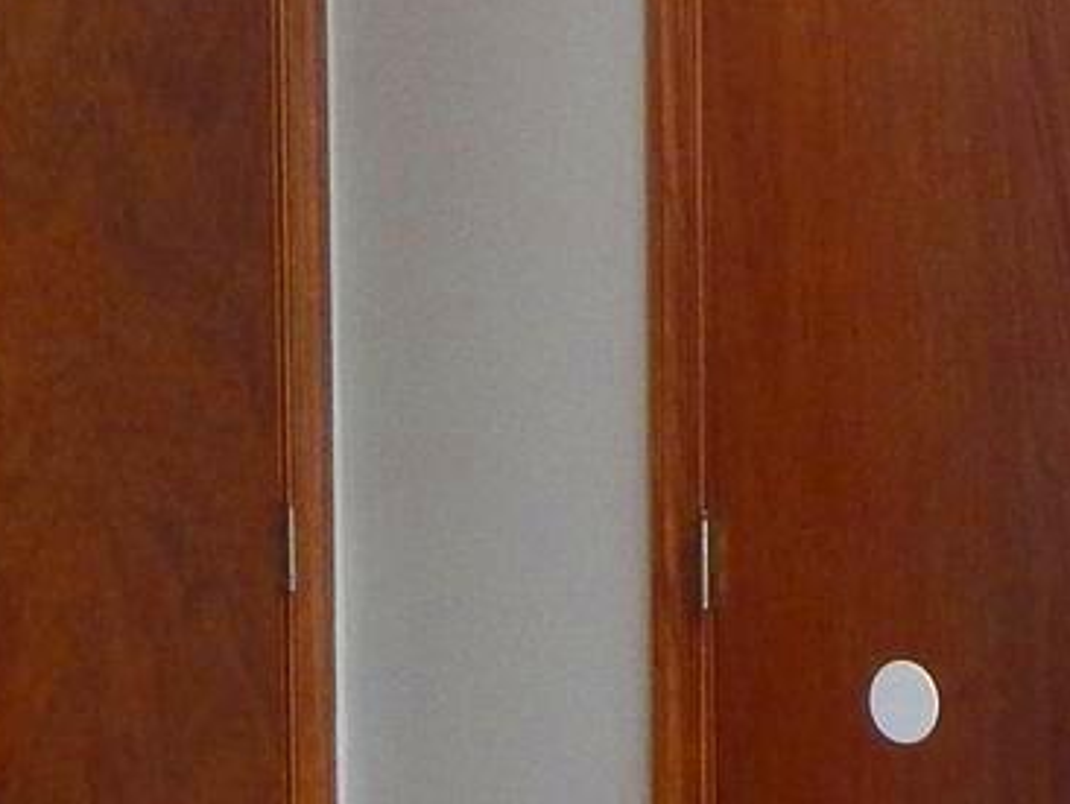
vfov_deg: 12.1
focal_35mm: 123
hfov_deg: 15.8
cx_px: 988
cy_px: 386
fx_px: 3804
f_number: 3
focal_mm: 4
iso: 250
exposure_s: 1/30
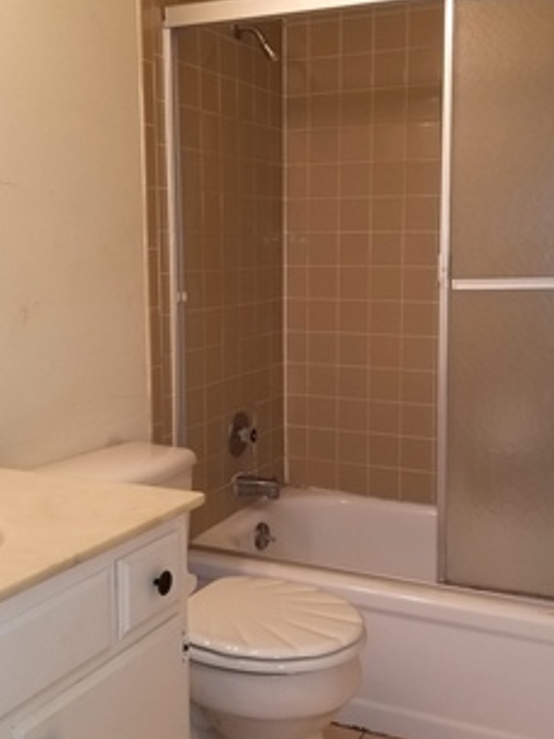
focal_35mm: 41
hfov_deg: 35.1
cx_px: 277
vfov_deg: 45.8
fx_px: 875
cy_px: 362
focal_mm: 4.25
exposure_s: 1/60
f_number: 1.7
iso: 125
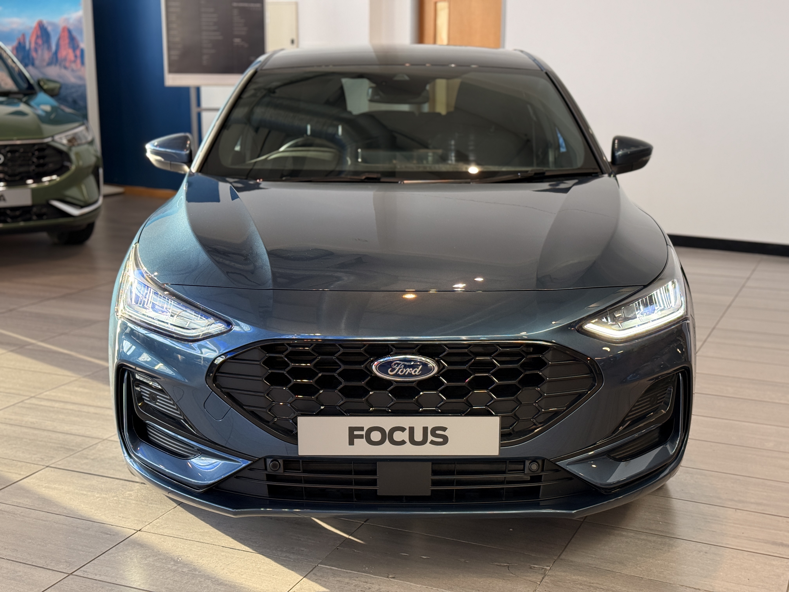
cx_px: 394
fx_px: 1094
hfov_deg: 39.7
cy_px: 296
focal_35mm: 48
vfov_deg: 30.3
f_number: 1.78
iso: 100
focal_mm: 6.76
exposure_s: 1/133
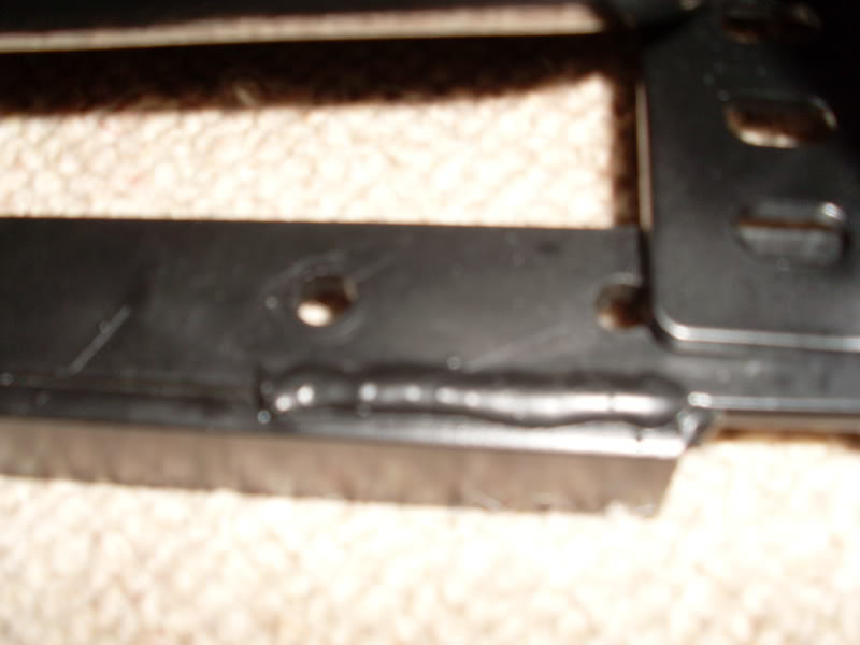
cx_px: 430
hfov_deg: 49.0
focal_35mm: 38
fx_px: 944
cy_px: 322
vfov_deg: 37.7
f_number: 3
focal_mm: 6.3
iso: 100
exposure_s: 1/45
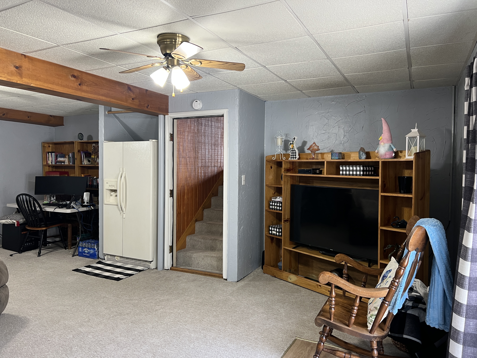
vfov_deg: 53.1
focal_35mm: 26
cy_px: 179
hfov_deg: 67.3
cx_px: 238
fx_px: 358
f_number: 1.5
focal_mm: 5.7
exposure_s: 1/60
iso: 80
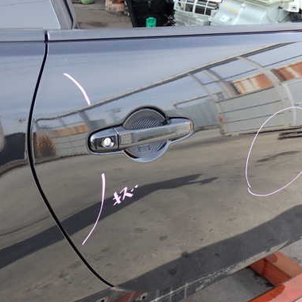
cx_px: 224
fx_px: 523
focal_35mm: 53
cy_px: 157
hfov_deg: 31.7
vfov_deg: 32.2
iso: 100
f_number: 3.5
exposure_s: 1/80
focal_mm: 6.83
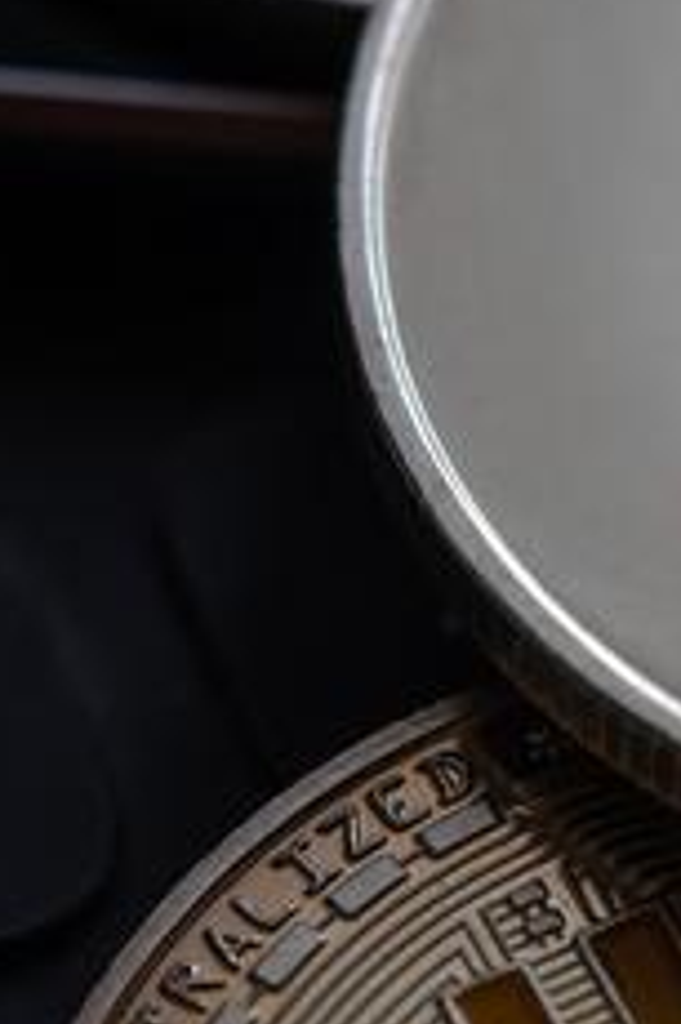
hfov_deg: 2.9
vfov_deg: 4.4
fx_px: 13355
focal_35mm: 470
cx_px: 1184
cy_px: -138
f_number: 3.5
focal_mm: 90
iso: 400
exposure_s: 1/160
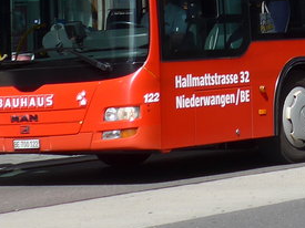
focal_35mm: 214
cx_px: 356
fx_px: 1885
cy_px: -147
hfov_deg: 9.1
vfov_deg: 6.8
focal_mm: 10.1
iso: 80
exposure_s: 1/1000
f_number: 3.2
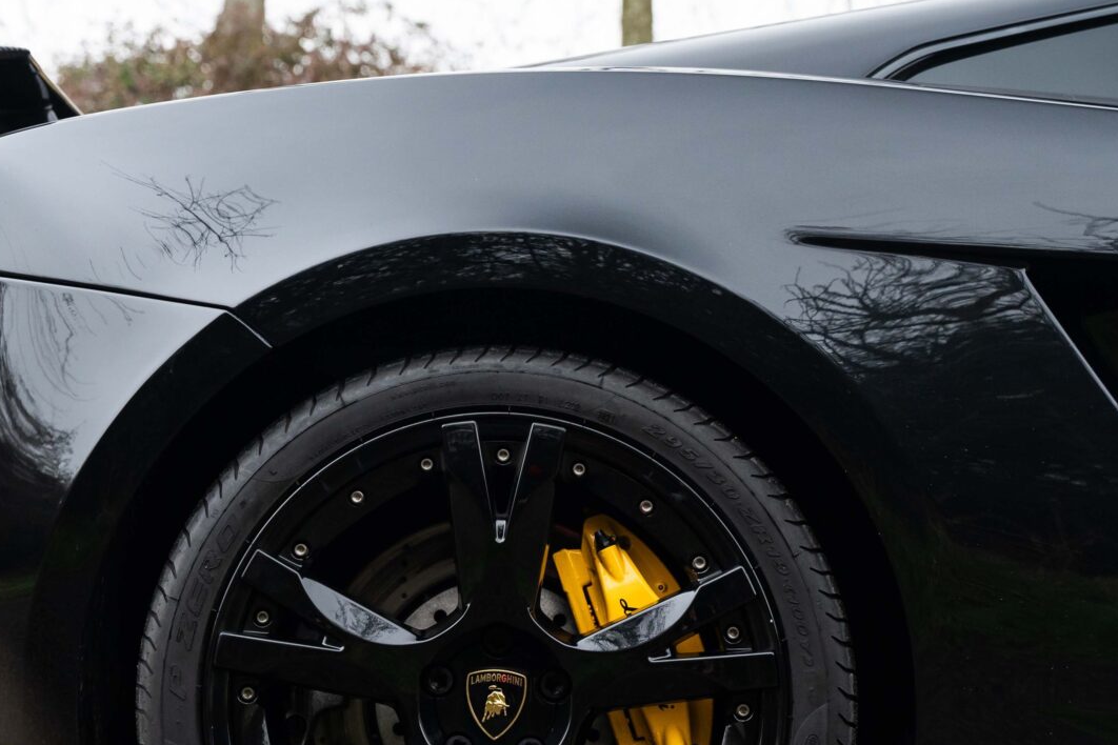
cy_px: 495
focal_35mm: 82
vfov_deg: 16.6
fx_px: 2545
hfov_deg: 24.8
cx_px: 514
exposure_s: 1/400
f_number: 4
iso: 1250
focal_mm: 42.5
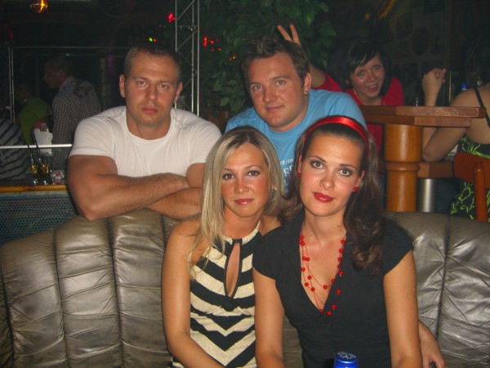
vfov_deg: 37.7
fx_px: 538
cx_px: 245
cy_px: 184
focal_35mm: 38
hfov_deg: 49.0
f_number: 2.8
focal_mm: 7.9
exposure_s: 1/60
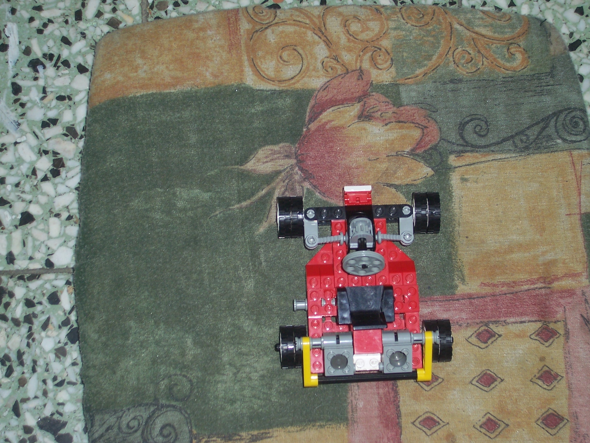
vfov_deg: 22.3
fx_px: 1125
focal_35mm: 66
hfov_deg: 29.4
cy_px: 222
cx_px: 295
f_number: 4
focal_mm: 10.8
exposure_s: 1/2
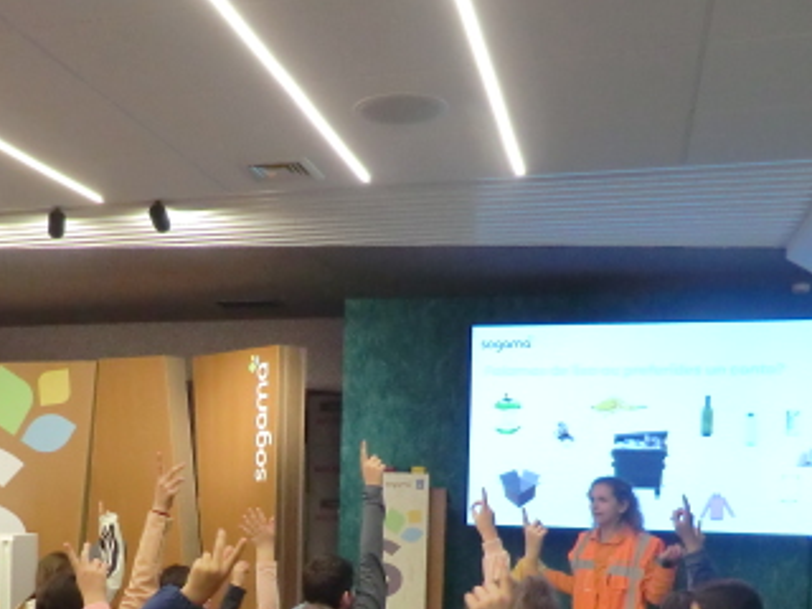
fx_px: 1126
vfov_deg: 28.9
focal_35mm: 48
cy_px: 563
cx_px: 244
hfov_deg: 39.0
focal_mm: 4.3
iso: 400
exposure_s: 1/60
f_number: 3.2
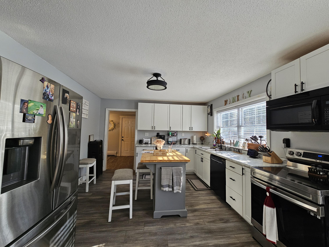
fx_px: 124
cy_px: 124
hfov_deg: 106.2
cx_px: 164
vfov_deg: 89.9
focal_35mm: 13
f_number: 2.2
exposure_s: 1/77
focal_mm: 2.2
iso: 80
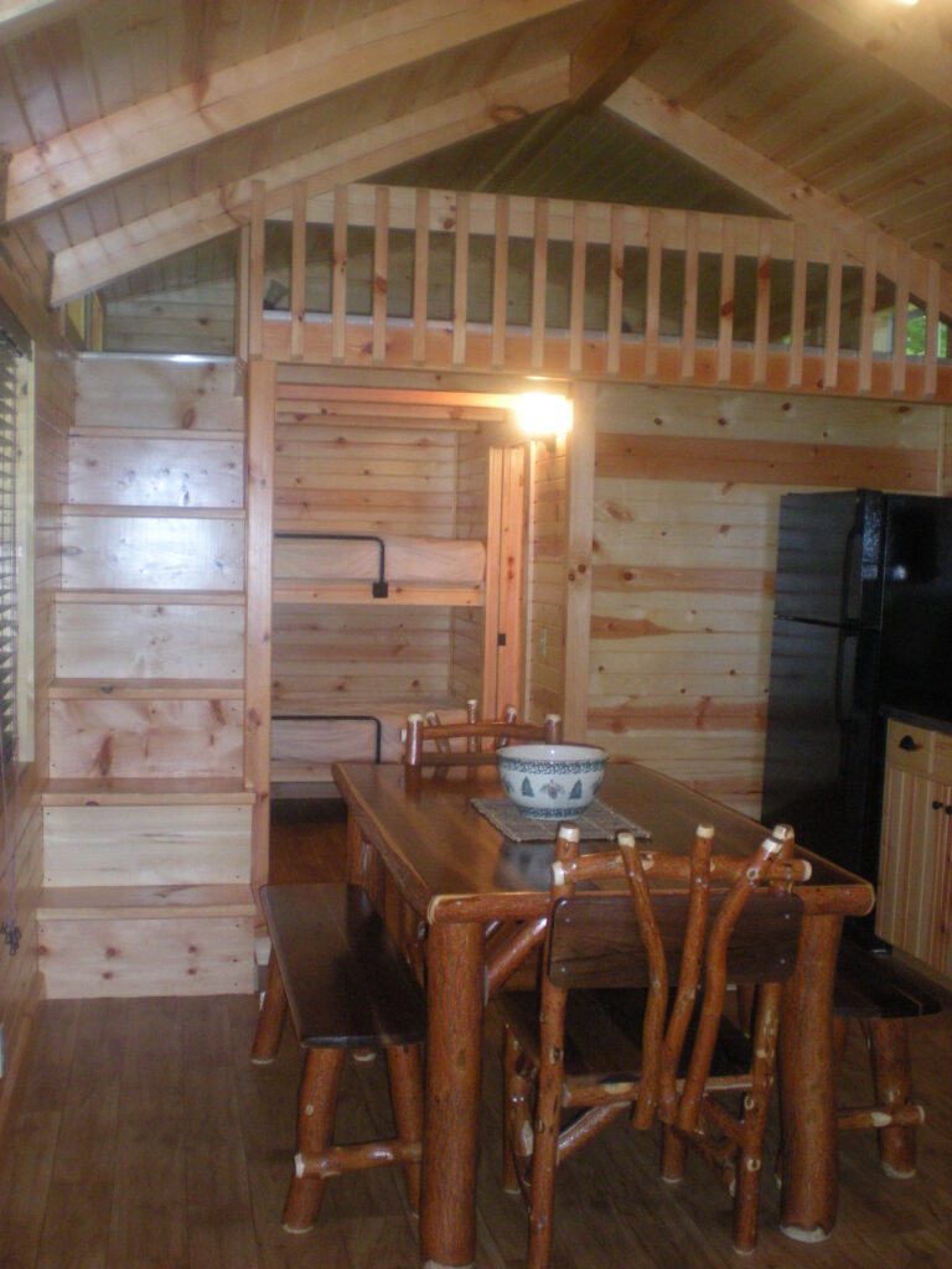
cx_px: 476
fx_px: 1393
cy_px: 634
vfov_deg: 49.0
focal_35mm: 38
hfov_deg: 37.7
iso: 317
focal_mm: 6.3
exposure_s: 1/60
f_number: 3.1
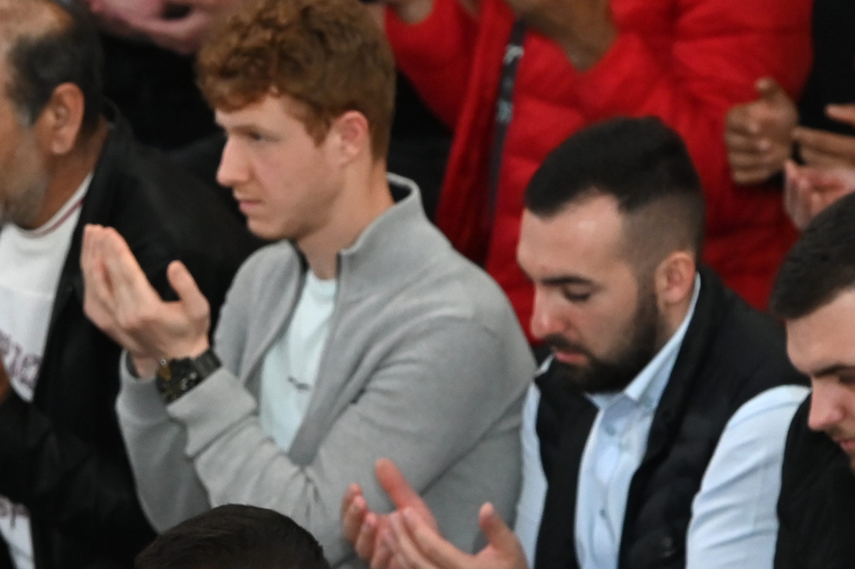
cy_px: 572
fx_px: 16994
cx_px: -83
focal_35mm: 716
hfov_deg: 2.9
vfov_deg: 1.9
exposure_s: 1/160
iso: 2500
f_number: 5
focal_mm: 200
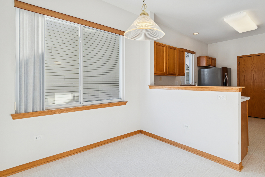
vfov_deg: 67.4
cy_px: 88
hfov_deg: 90.0
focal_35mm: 18
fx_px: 132
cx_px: 132
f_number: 8
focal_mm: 12
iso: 320
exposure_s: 1/60
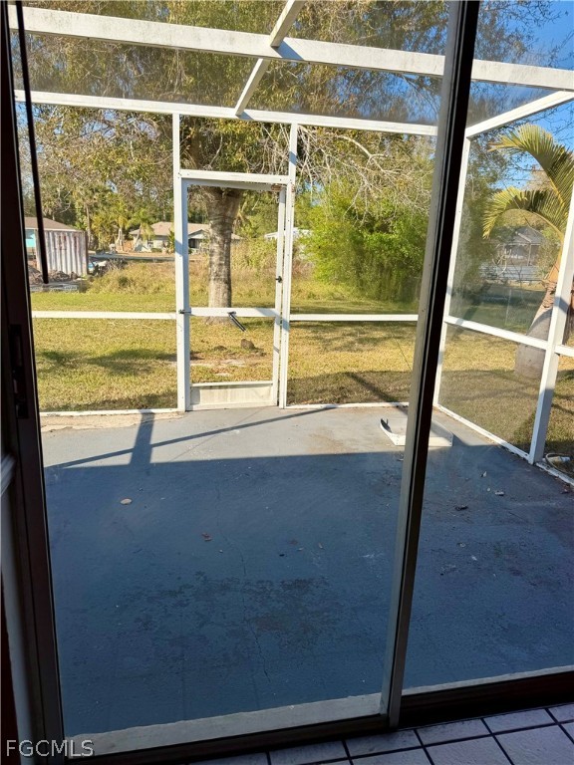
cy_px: 382
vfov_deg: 71.6
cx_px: 287
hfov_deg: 56.8
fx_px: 531
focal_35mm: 24
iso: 80
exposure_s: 1/1292
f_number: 1.78
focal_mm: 6.76
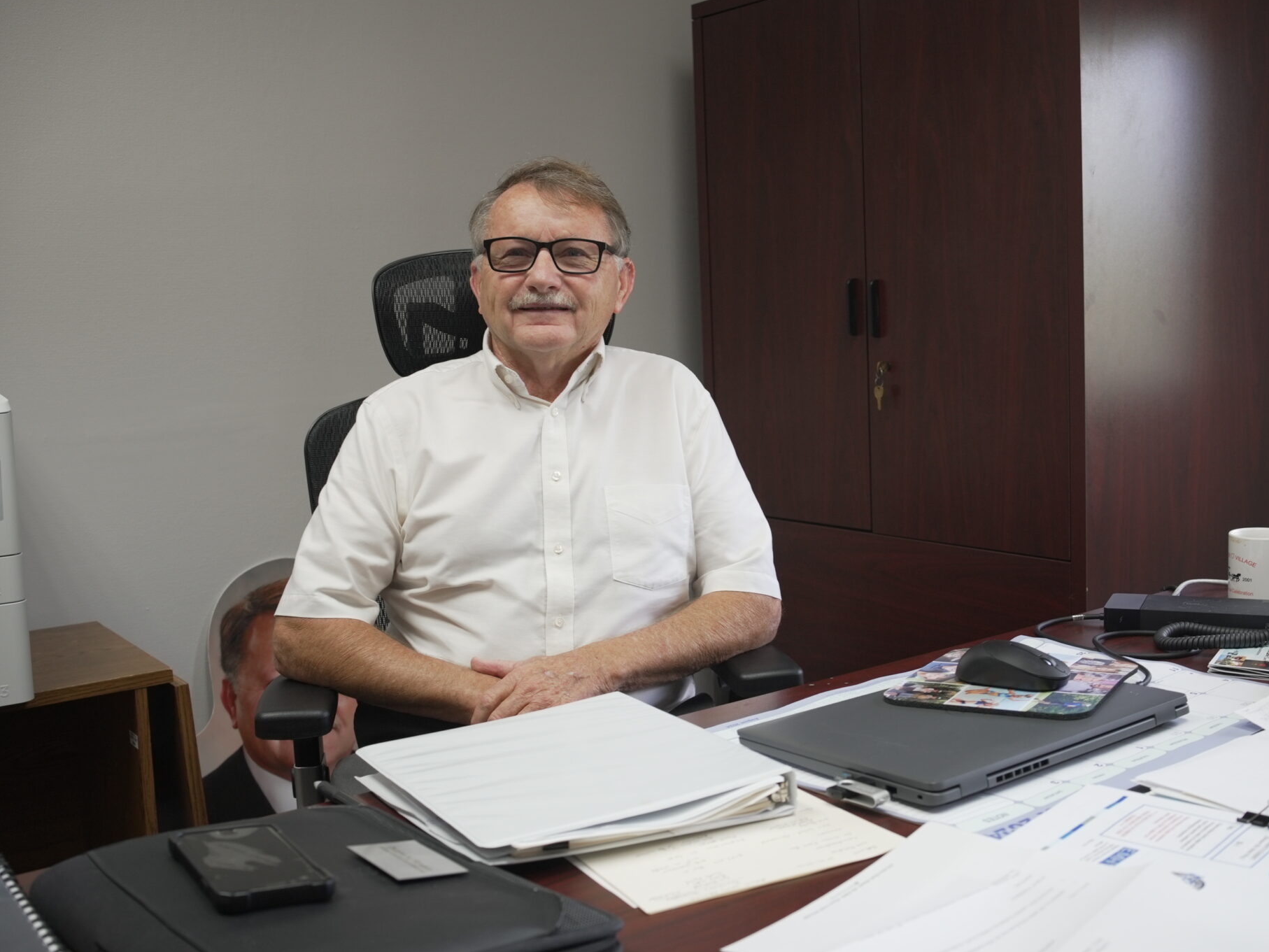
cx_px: 716
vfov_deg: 37.7
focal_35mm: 38
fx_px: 1393
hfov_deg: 48.8
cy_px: 475
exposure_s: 1/50
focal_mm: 35
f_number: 6.3
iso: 640
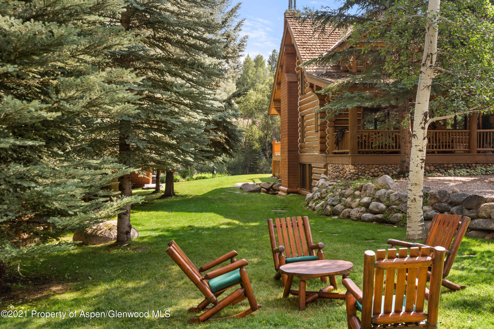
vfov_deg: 37.9
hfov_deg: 54.4
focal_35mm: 35
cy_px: 164
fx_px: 480
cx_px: 247
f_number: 7.1
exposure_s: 1/30
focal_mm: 35
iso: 100
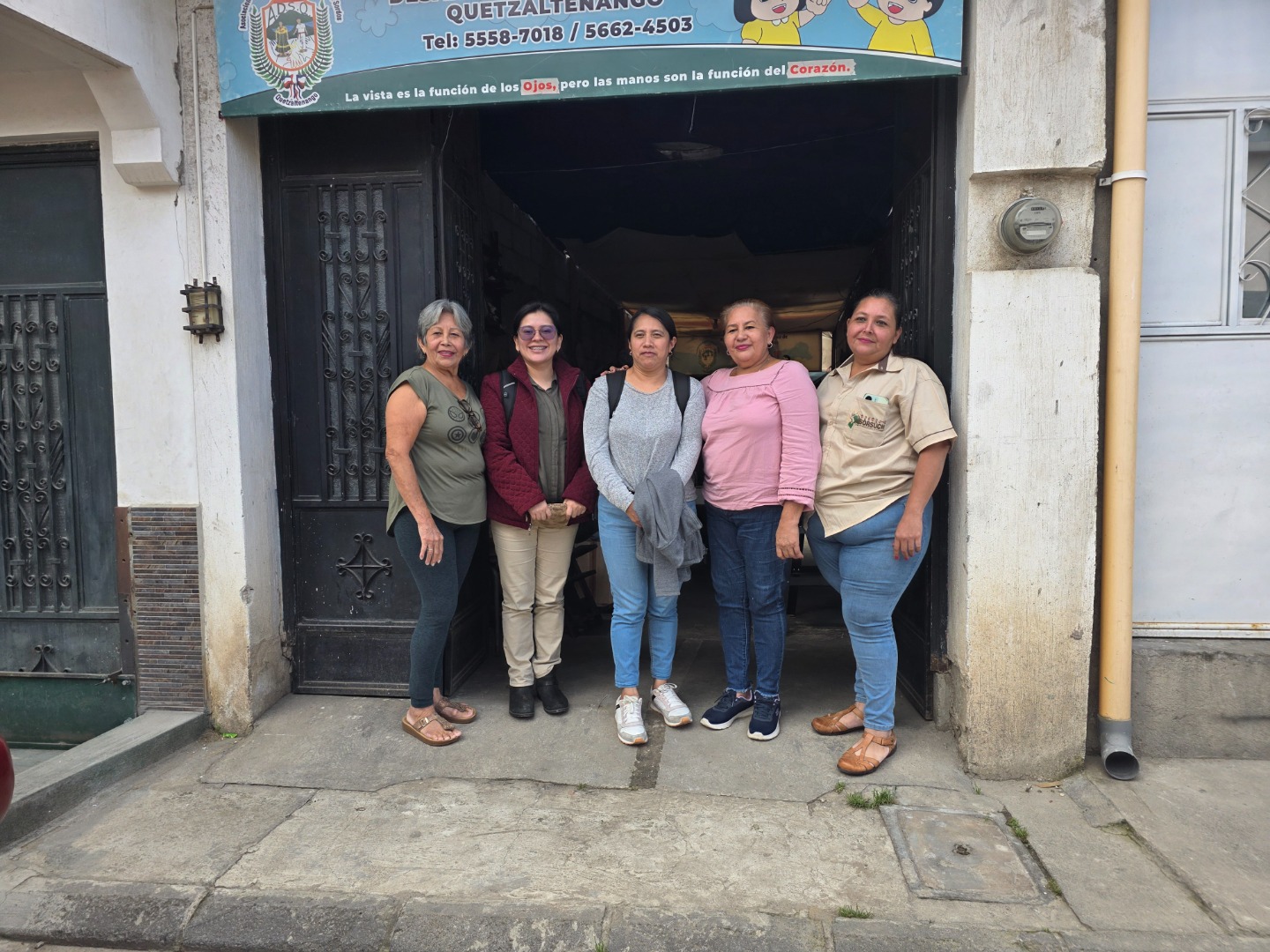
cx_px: 635
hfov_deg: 73.9
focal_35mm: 23
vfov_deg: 58.9
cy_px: 476
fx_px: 844
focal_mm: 6.3
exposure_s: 1/359
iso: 25
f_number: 1.7
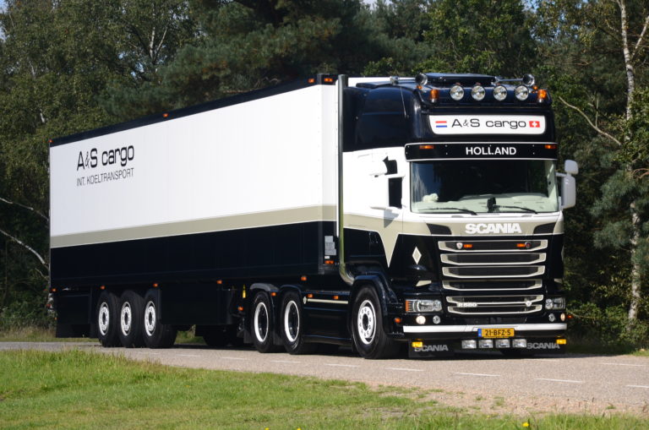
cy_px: 215
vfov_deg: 10.1
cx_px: 324
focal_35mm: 135
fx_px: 2429
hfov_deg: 15.2
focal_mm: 90
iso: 200
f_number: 10
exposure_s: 1/125
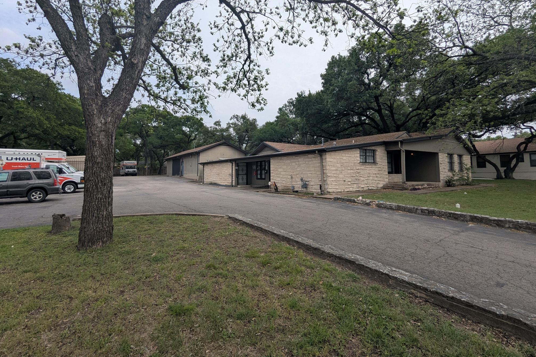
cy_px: 153
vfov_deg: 70.1
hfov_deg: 93.3
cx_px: 268
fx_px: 253
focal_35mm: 17
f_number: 2.2
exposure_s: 1/1587
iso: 52
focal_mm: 2.35
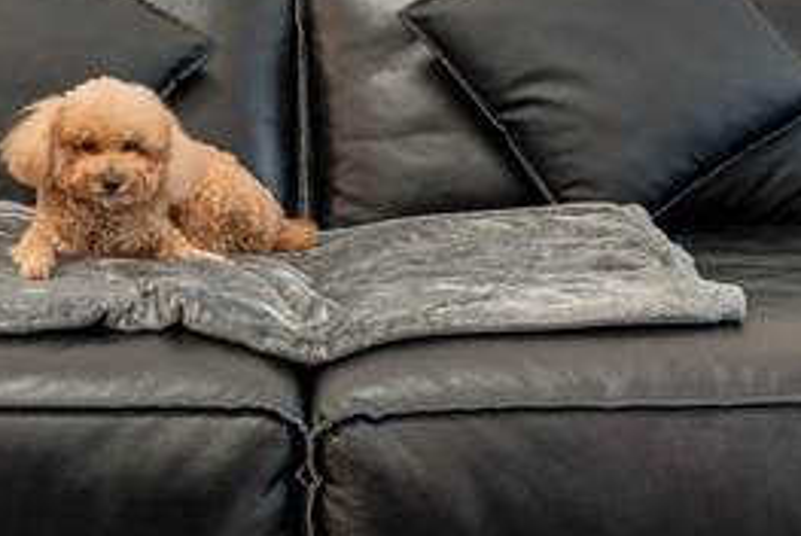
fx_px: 1826
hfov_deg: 24.7
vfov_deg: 16.2
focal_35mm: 82
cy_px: -67
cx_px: 292
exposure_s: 1/10
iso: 100
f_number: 7.1
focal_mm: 20
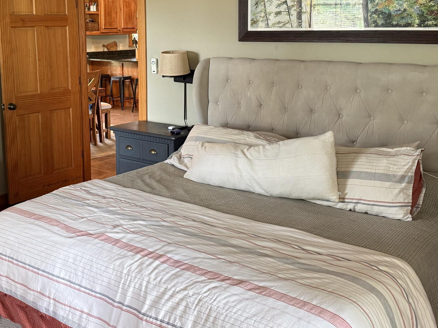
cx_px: 156
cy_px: 109
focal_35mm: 44
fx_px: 557
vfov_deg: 32.6
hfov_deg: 42.5
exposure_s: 1/60
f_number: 1.78
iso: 320
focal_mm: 6.76
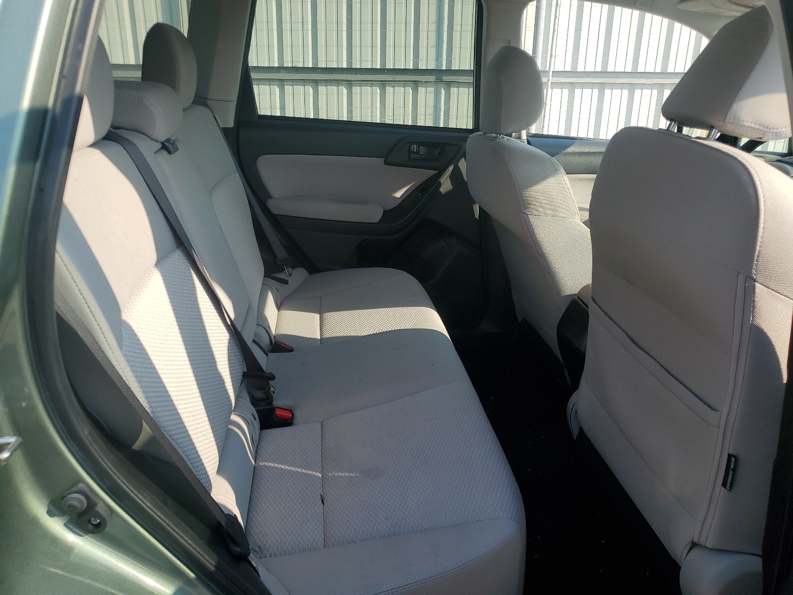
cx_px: 396
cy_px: 298
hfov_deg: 67.3
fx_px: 596
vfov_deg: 53.1
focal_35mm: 26
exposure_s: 1/1000
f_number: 1.5
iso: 50
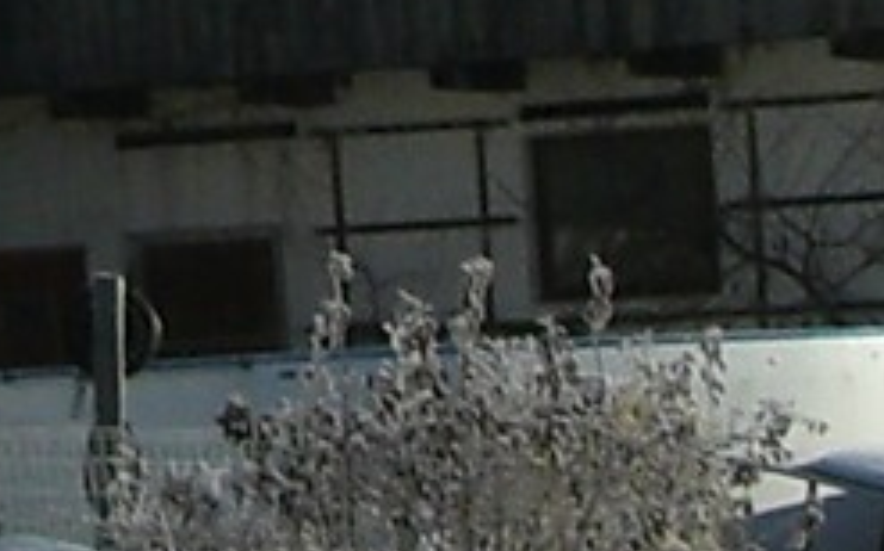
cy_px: -1070
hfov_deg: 6.5
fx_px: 7536
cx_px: -802
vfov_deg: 4.1
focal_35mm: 313
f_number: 4.4
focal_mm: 6.3
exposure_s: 1/1000
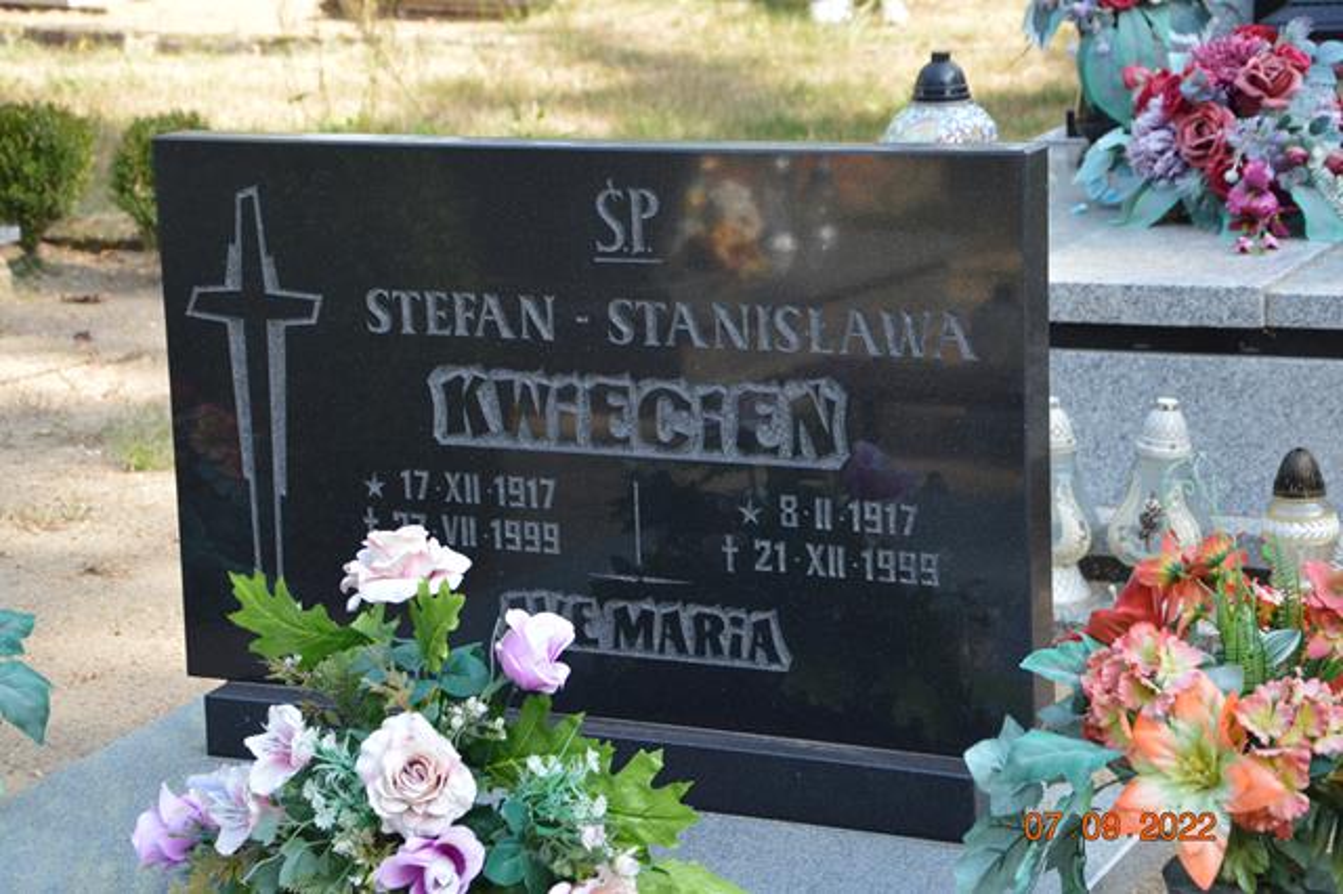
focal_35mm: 87
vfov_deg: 15.7
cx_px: 672
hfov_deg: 23.4
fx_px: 3244
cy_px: 447
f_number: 5.6
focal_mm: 58
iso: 200
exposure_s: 1/125
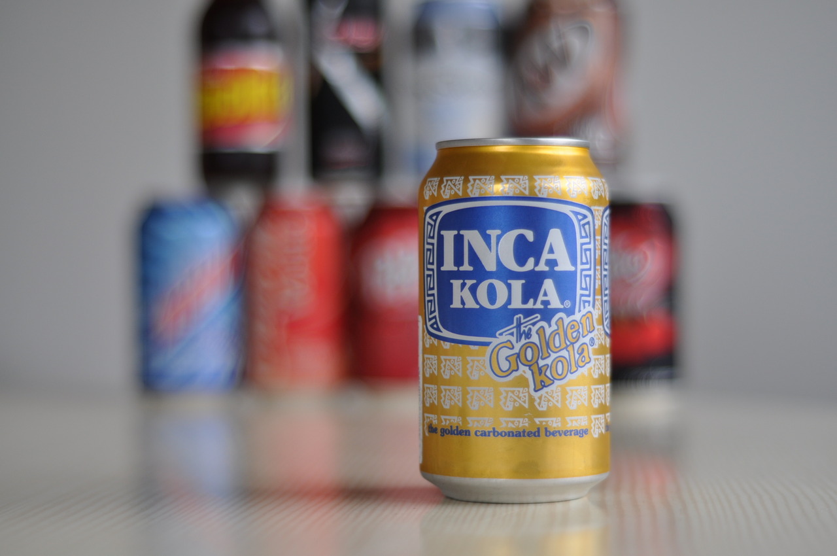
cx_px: 418
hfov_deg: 27.0
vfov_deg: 18.1
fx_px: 1742
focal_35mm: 75
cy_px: 278
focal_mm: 50
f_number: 1.8
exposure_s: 1/60
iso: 200
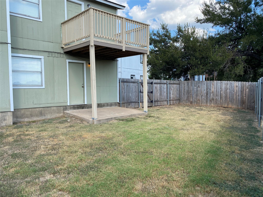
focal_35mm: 26
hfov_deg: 67.3
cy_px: 98
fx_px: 198
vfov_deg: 53.1
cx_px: 132
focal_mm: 4.25
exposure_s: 1/1043
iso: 32
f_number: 1.8
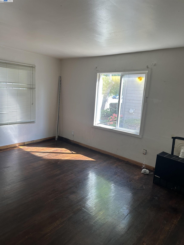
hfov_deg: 56.8
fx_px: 170
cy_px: 122
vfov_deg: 71.6
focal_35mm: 24
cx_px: 92
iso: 80
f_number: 1.78
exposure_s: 1/120
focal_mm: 6.86
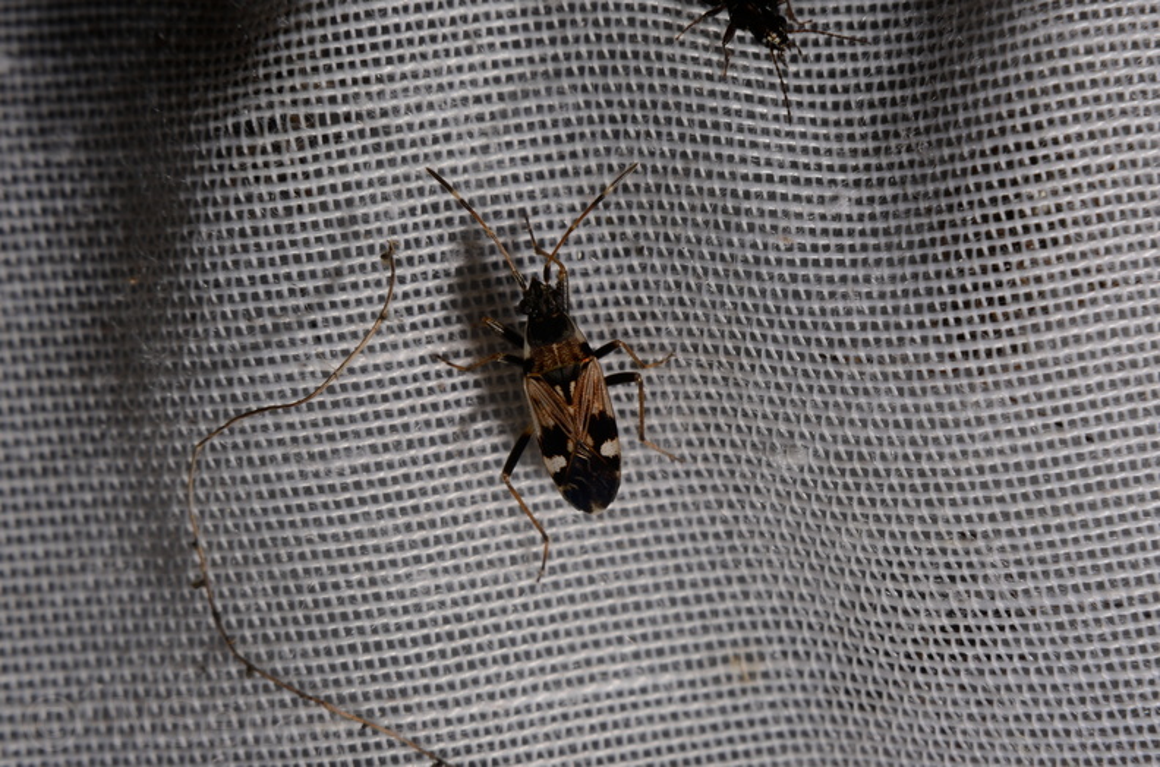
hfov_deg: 16.1
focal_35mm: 128
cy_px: 384
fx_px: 4098
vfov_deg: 10.7
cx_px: 580
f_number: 25
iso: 100
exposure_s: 1/60
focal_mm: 85
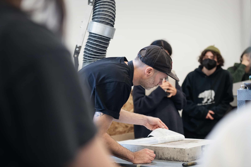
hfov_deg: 24.8
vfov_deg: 16.7
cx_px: 126
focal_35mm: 82
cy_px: 84
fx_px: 572
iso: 1000
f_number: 2.8
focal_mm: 82
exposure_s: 1/250
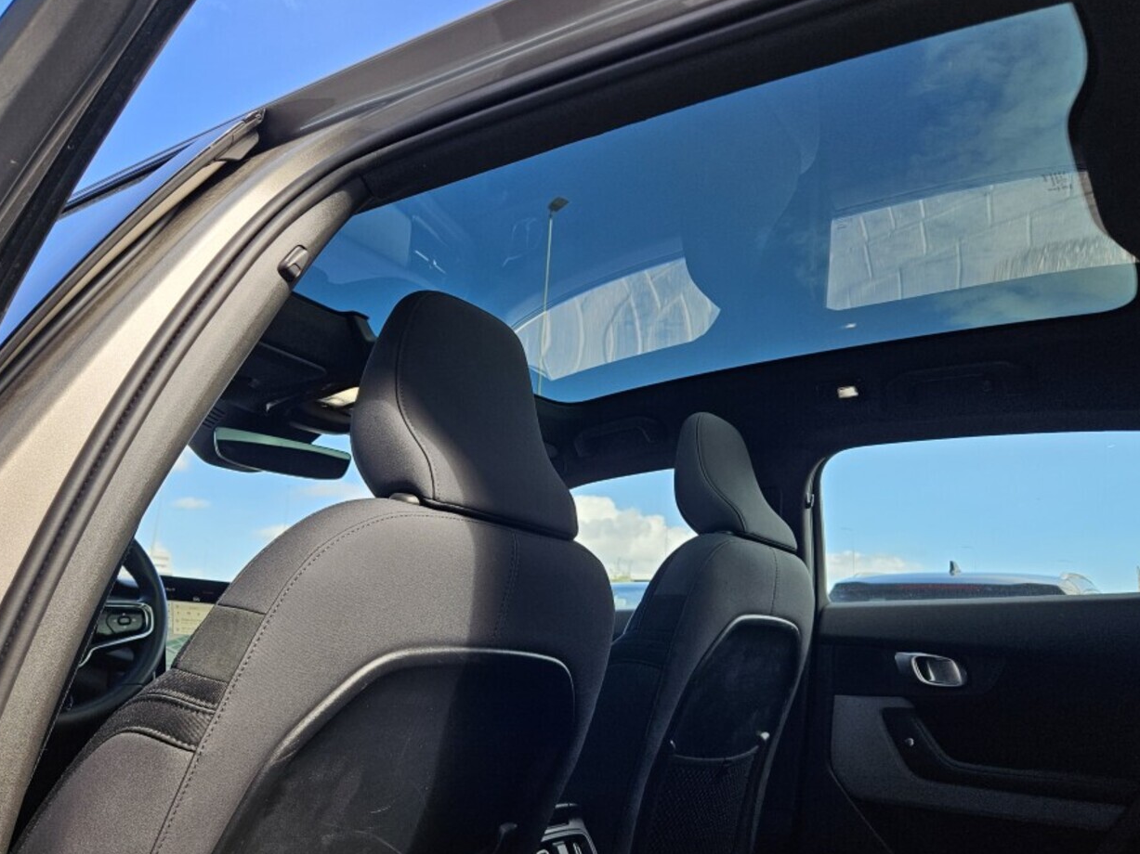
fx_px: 889
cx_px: 583
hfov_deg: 65.3
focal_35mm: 27
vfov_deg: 51.3
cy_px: 467
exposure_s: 1/408
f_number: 1.8
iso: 40
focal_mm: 5.4
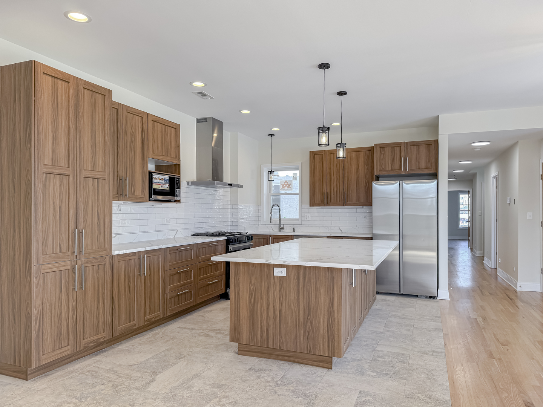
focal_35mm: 24
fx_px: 376
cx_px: 272
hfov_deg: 71.6
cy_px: 204
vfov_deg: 56.8
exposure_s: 1/290
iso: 100
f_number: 1.8
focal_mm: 6.76
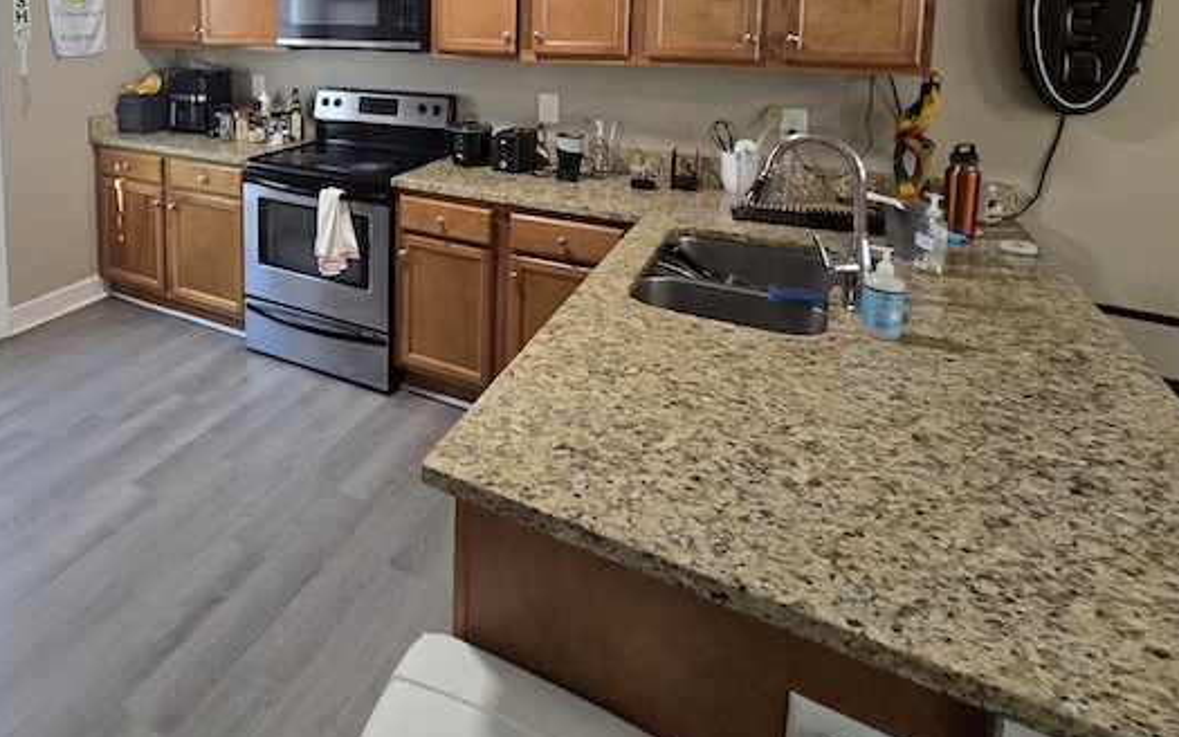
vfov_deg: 51.5
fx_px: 675
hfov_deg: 77.8
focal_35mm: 21
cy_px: 94
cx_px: 337
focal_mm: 2.2
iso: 400
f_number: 2.2
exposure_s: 1/60
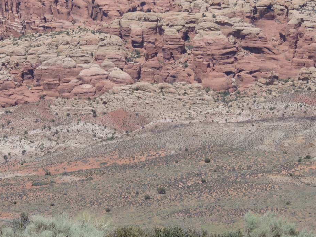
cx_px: 113
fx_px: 2355
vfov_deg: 5.8
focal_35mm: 258
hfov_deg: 7.7
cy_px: 107
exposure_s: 1/800
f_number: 4.6
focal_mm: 33
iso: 100
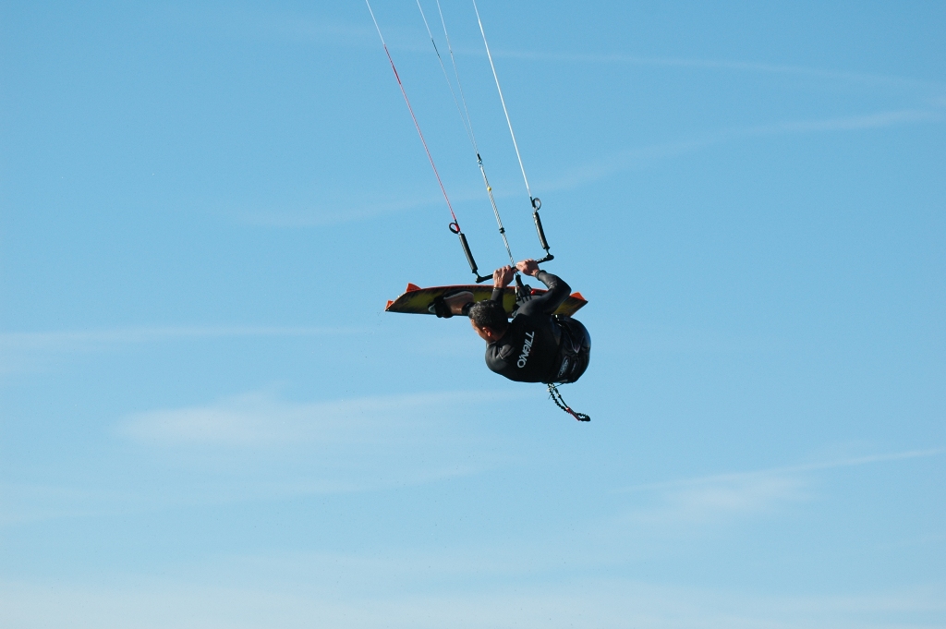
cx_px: 473
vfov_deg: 7.5
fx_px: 4805
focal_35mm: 183
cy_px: 314
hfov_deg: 11.2
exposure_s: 1/1600
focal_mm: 122
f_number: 4.5
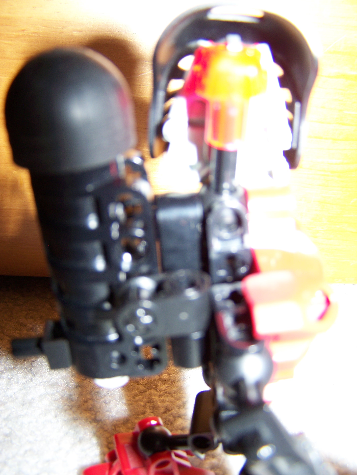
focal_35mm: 38
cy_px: 238
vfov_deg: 48.9
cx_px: 178
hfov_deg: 37.8
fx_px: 522
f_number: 2.8
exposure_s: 1/60
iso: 80
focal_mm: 6.3
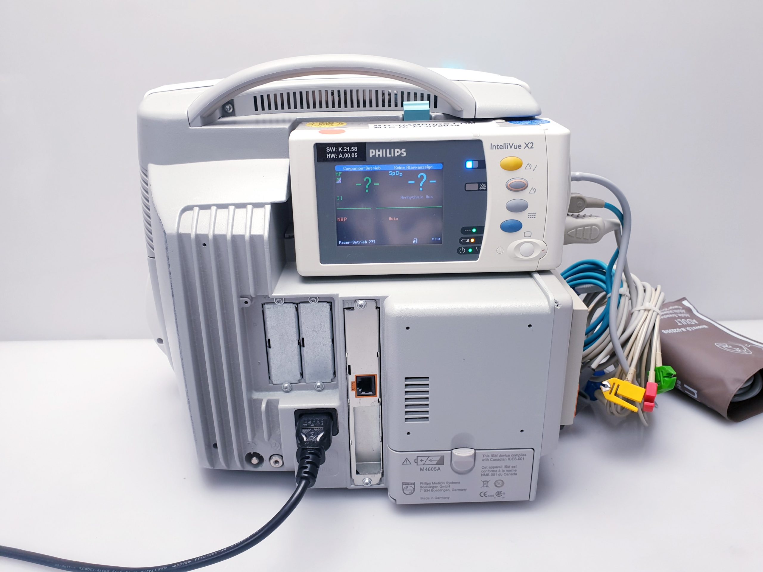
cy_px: 286
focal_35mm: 26
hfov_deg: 67.3
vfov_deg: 53.1
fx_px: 573
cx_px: 382
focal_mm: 4.3
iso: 64
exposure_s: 1/50
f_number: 2.4
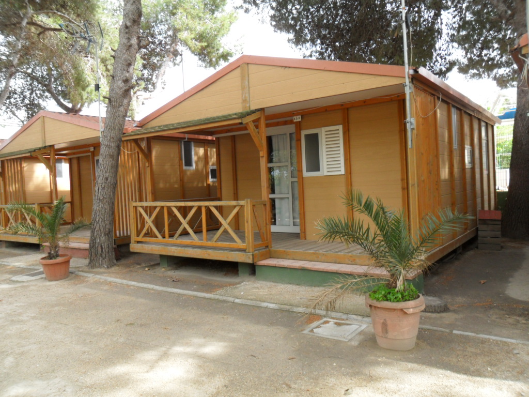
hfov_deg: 65.3
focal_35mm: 27
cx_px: 264
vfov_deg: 51.4
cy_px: 198
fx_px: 413
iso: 100
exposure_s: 1/180
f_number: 3.5
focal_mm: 4.9
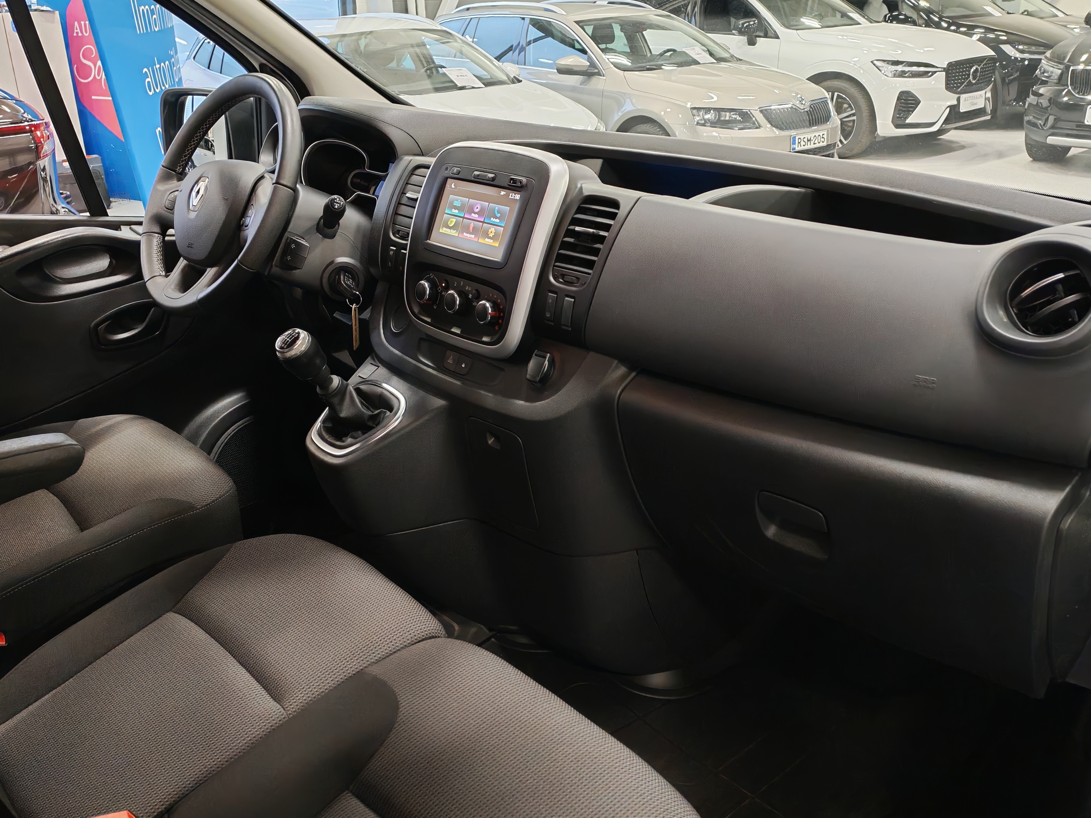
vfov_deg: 41.8
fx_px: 1072
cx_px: 546
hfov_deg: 54.0
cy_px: 409
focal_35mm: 34
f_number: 1.9
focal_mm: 6.12
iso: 1297
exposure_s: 1/100
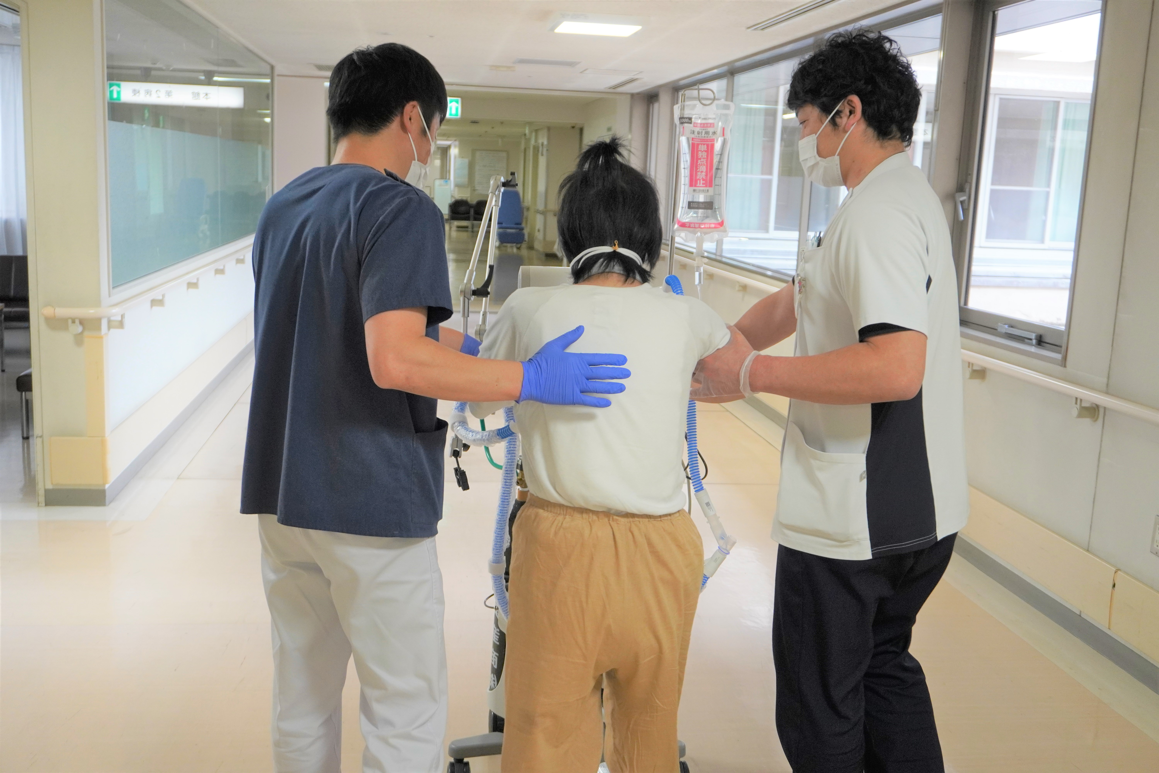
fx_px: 1159
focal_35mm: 36
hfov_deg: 53.1
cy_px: 386
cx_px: 580
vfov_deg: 36.9
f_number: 4.5
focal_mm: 24
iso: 1000
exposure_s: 1/160
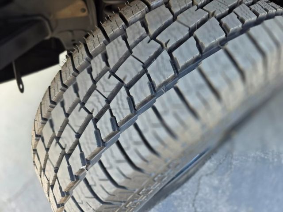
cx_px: 142
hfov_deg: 73.9
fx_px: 188
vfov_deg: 58.9
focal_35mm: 23
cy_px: 106
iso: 160
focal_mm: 6.3
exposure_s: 1/180
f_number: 1.7
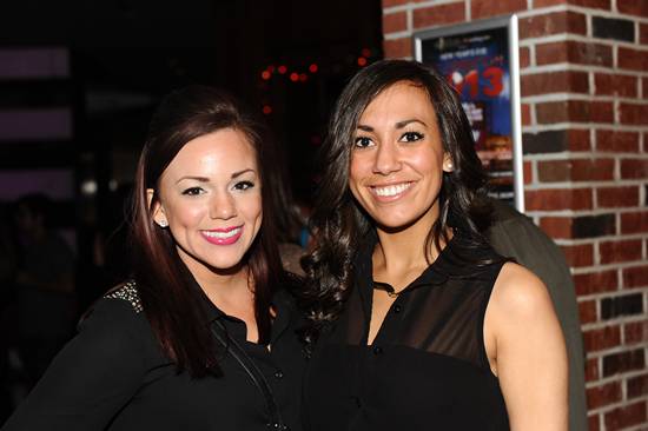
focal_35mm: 62
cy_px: 216
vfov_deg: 21.9
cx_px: 324
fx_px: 1115
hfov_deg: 32.4
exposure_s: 1/250
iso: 800
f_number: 4.8
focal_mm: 62
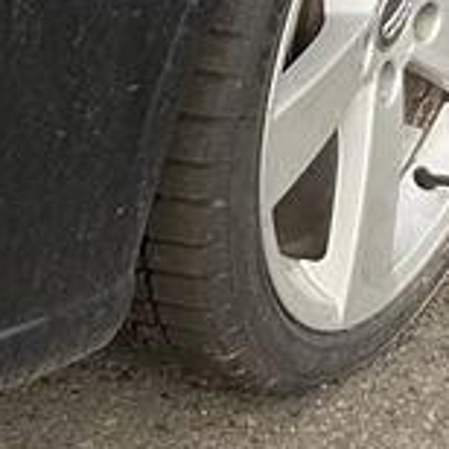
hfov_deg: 8.7
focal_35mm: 200
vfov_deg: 8.4
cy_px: -397
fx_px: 2935
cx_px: -73
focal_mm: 3
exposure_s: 1/380
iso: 25
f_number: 1.8
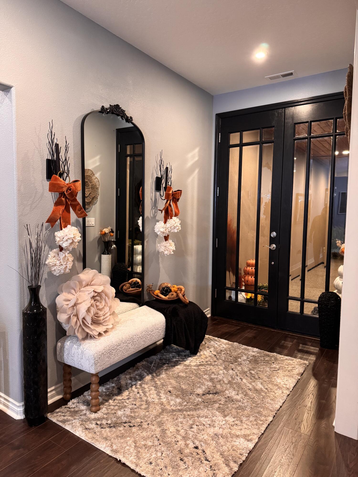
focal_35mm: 24
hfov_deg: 56.8
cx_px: 179
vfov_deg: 71.6
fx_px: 331
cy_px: 238
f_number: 1.78
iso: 800
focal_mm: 6.76
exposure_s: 1/60
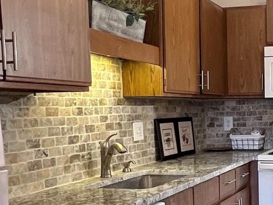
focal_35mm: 56
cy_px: 159
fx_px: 442
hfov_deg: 32.0
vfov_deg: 25.7
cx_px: 264
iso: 200
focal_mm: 1.57
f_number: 1.8
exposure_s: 1/60
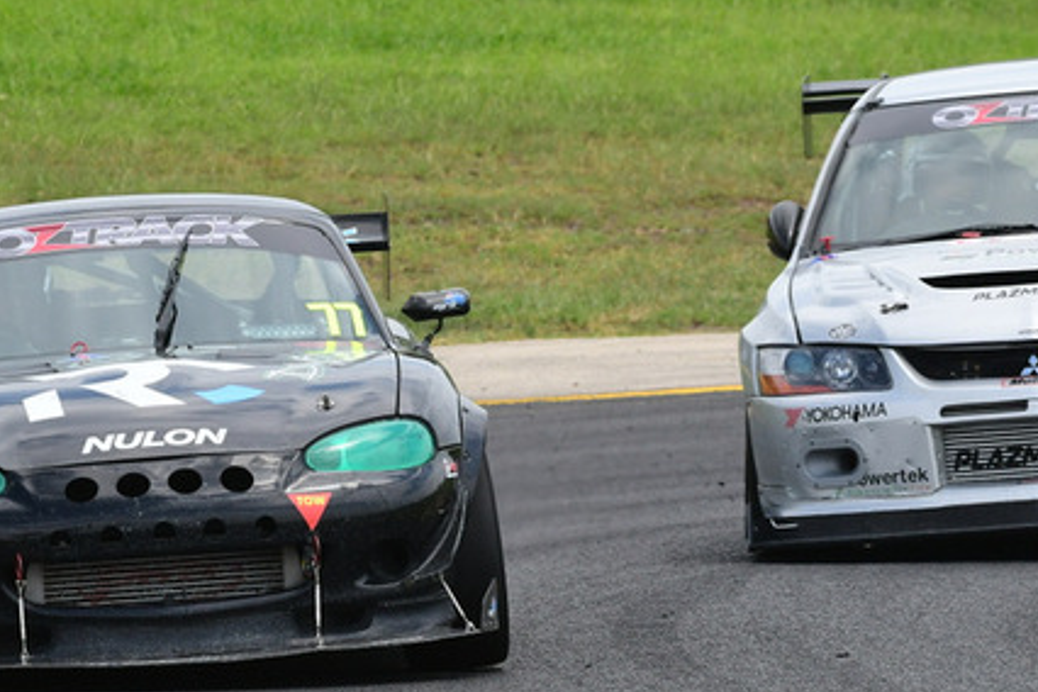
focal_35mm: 705
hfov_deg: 2.9
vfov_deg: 2.0
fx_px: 20326
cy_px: 314
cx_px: 363
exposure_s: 1/640
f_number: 11
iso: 640
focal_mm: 250
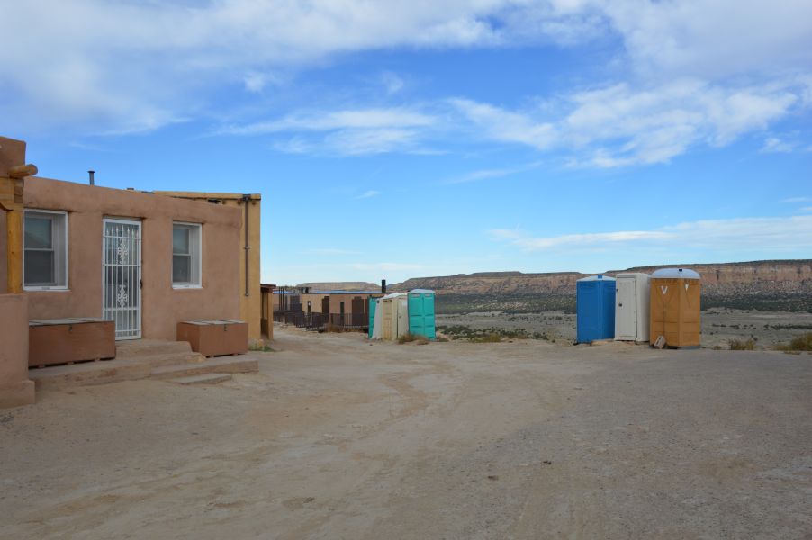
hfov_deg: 59.5
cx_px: 406
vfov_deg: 41.7
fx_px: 710
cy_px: 270
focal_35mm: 32
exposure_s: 1/250
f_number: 8
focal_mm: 21
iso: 100
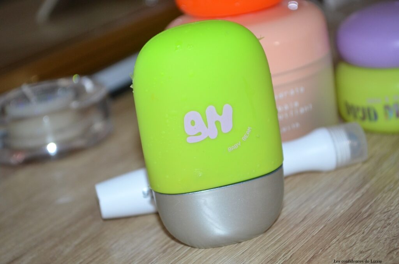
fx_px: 912
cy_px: 132
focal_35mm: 82
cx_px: 200
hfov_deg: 24.7
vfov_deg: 16.5
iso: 1100
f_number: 5.6
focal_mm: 55
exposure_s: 1/60
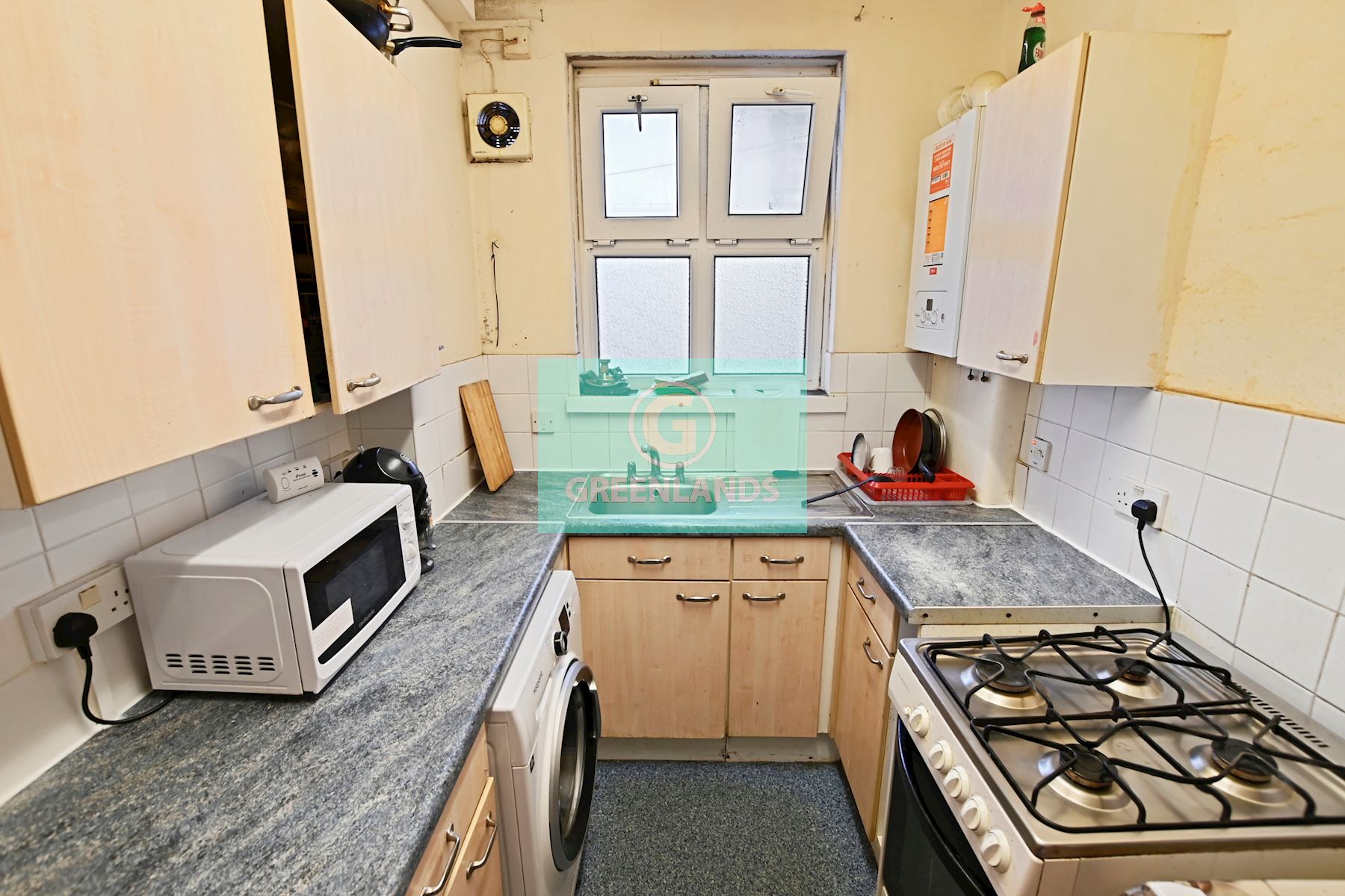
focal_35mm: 15
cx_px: 672
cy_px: 448
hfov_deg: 100.4
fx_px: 560
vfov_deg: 77.3
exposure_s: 1/8
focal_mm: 10
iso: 320
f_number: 5.6
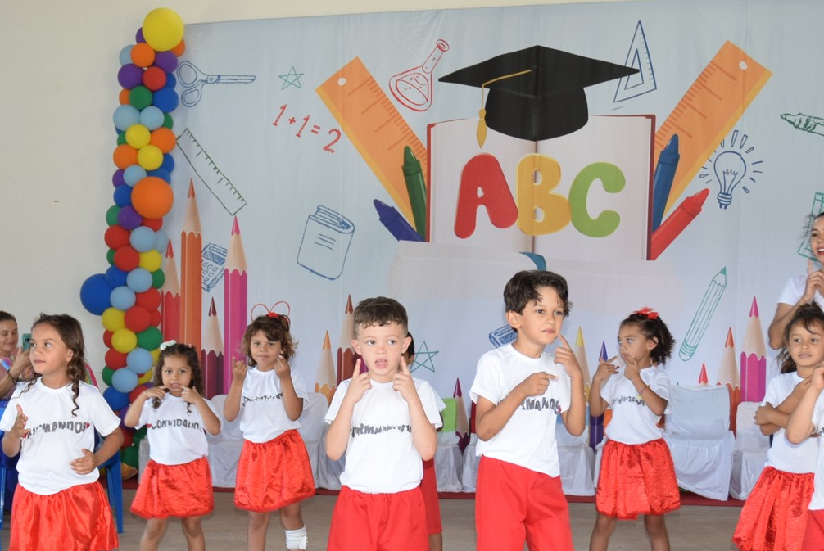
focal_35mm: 67
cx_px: 321
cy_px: 386
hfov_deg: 30.0
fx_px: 1533
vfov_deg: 20.3
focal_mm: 25
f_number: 4.5
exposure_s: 1/80
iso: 800
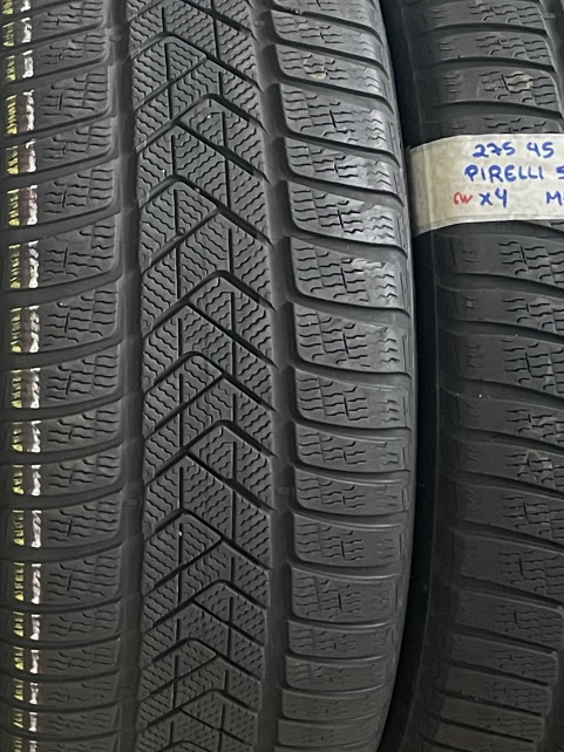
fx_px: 1804
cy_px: 314
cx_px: -27
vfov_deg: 23.5
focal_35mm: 83
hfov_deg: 17.3
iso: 500
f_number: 1.6
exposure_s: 1/50
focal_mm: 4.2
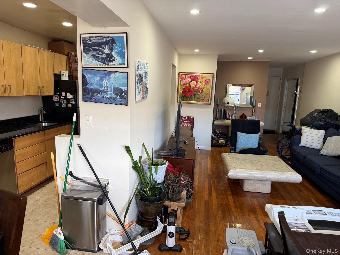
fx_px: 236
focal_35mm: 24
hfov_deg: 71.6
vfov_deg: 56.8
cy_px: 128
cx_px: 170
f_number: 1.78
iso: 160
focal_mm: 6.76
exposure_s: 1/60
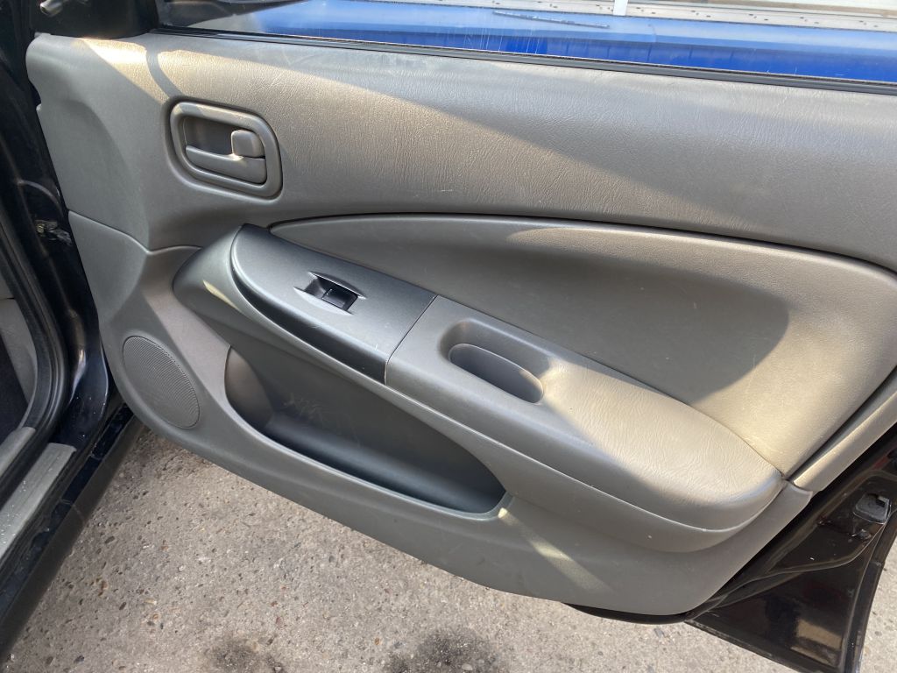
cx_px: 448
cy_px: 336
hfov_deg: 67.3
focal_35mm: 26
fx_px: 674
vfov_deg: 53.1
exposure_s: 1/121
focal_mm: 4.25
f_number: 1.8
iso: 32
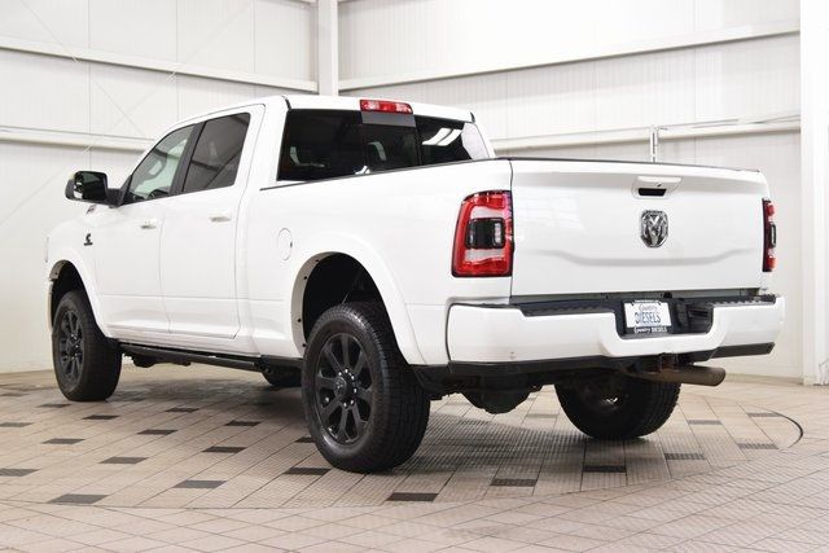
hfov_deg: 36.9
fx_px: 1244
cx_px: 414
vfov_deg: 25.1
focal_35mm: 54
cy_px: 276
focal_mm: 36
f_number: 8
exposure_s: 1/60
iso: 1600
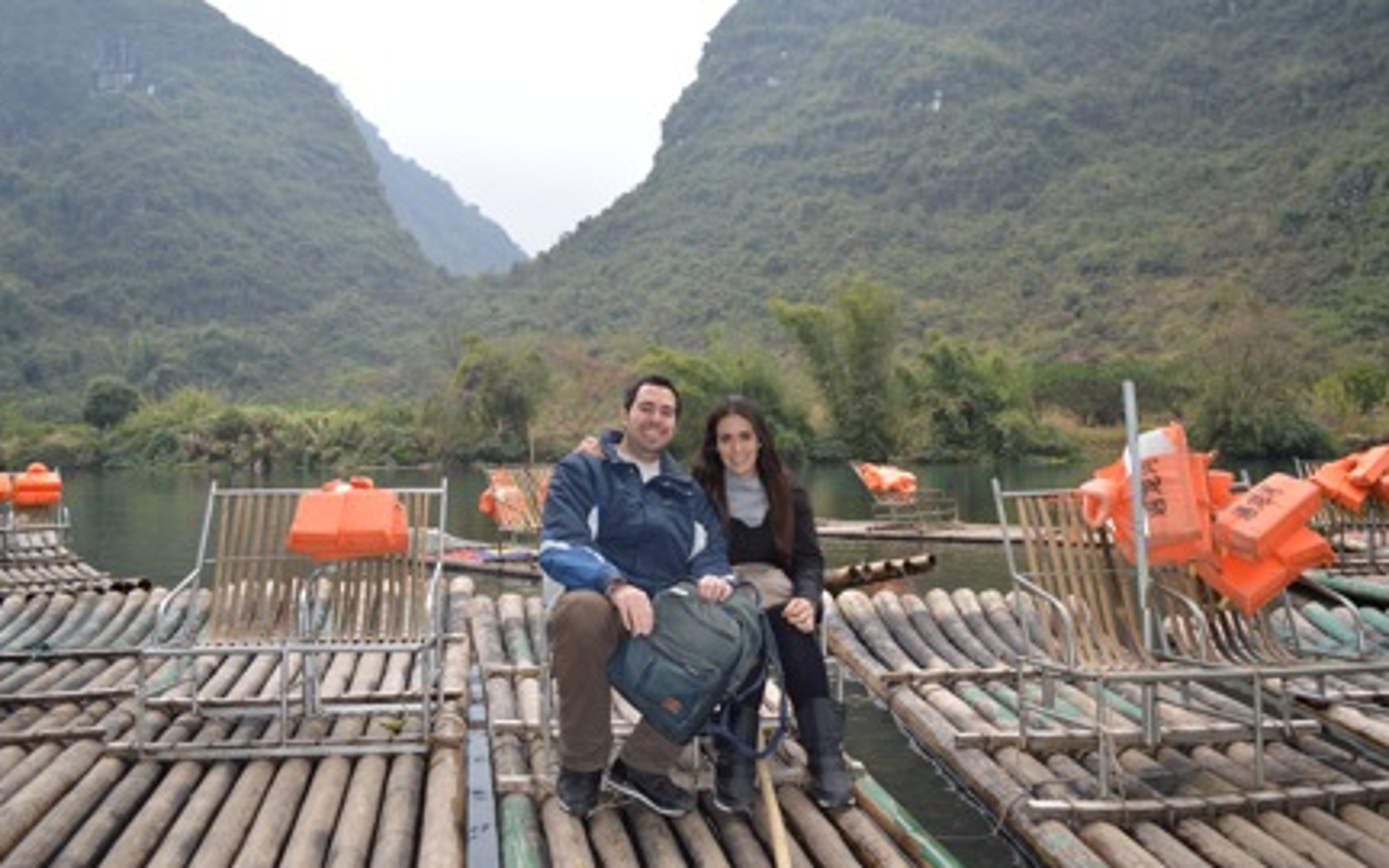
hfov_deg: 66.5
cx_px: 685
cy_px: 420
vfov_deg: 44.5
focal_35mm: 28
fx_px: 1060
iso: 100
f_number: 4
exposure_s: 1/125
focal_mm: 18
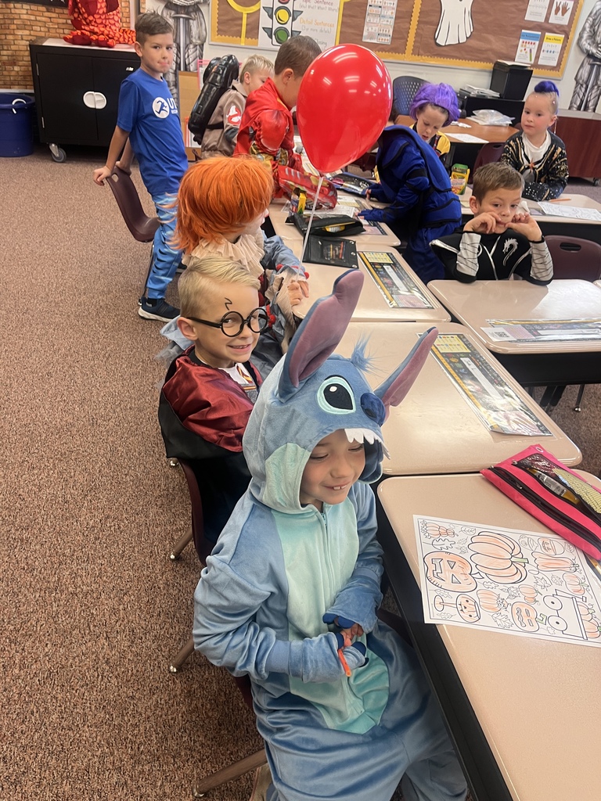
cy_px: 400
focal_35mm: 26
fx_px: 602
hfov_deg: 53.1
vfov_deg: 67.3
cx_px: 300
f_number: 1.6
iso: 100
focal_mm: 5.1
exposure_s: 1/60
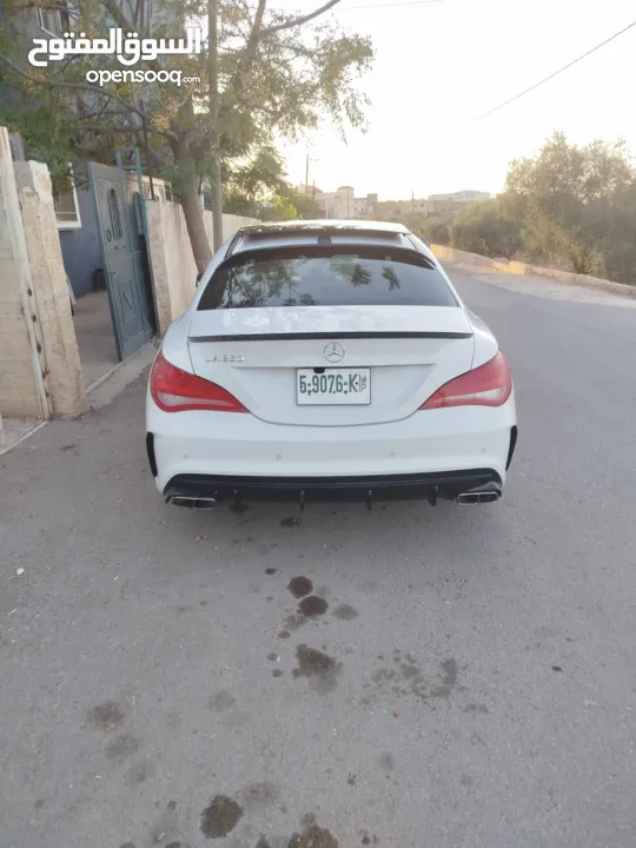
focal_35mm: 24
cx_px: 318
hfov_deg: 56.8
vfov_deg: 71.6
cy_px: 424
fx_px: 588
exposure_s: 1/127
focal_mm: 5.31
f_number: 1.7
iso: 50
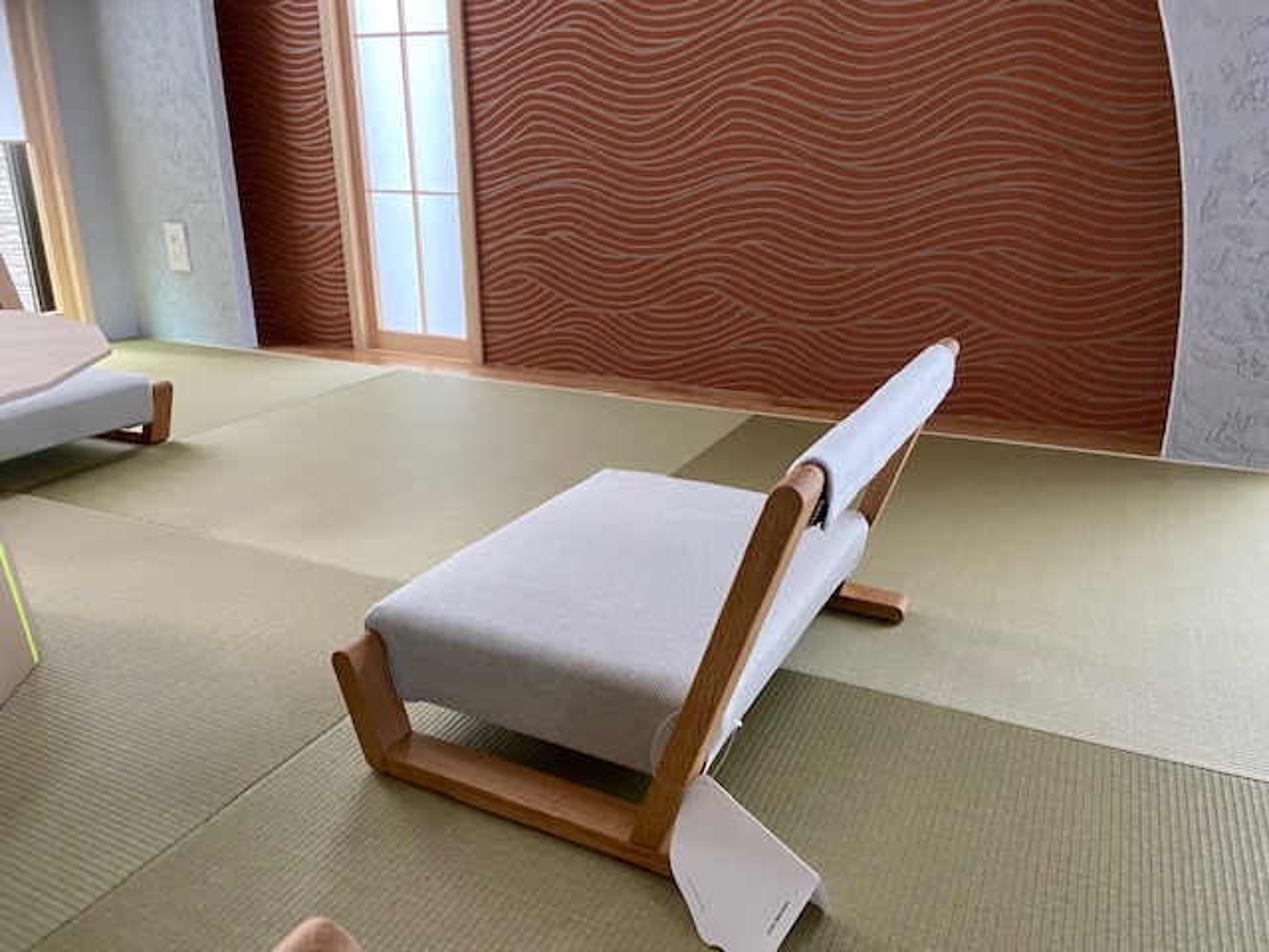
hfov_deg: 67.3
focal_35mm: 26
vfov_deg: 53.1
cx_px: 634
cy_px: 476
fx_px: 953
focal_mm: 4.25
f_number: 1.8
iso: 400
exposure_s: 1/60
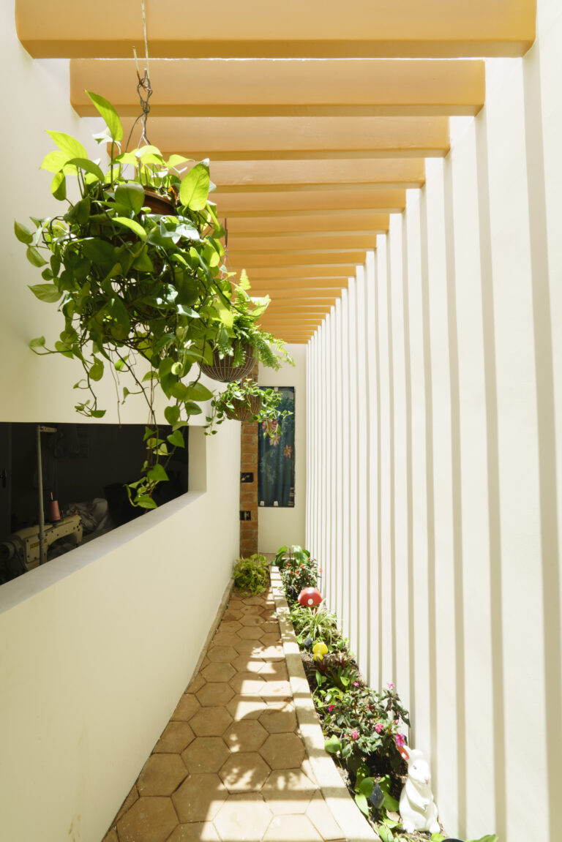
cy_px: 421
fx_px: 374
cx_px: 281
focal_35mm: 16
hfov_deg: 73.8
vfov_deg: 96.7
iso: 100
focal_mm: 16
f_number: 18
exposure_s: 1/6
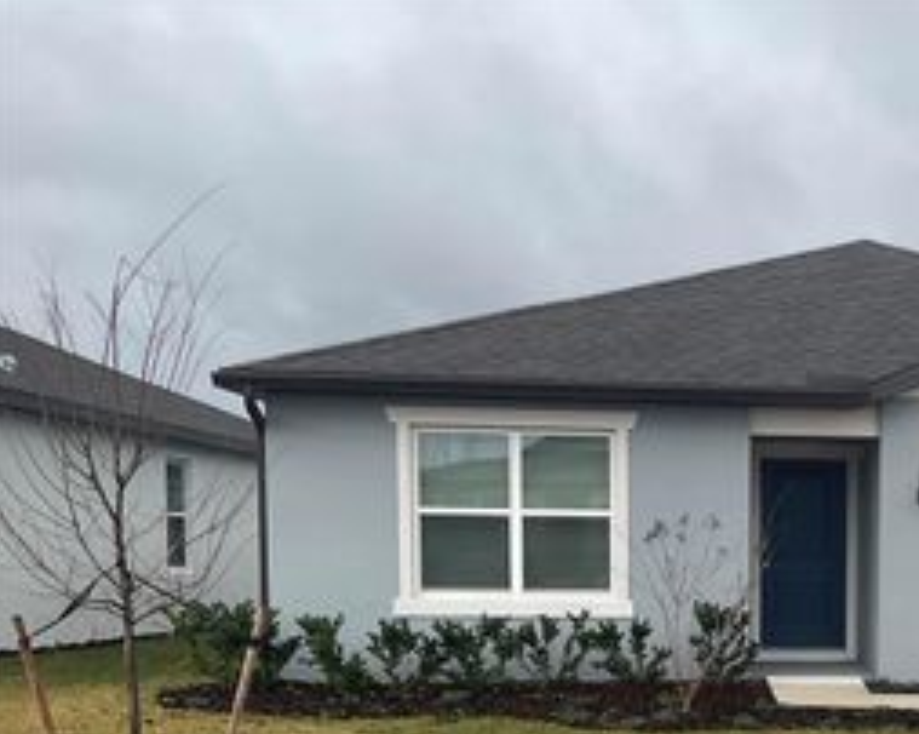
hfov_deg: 31.3
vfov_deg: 26.2
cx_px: 901
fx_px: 1522
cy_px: 667
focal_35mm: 56
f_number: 1.8
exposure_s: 1/869
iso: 16
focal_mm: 3
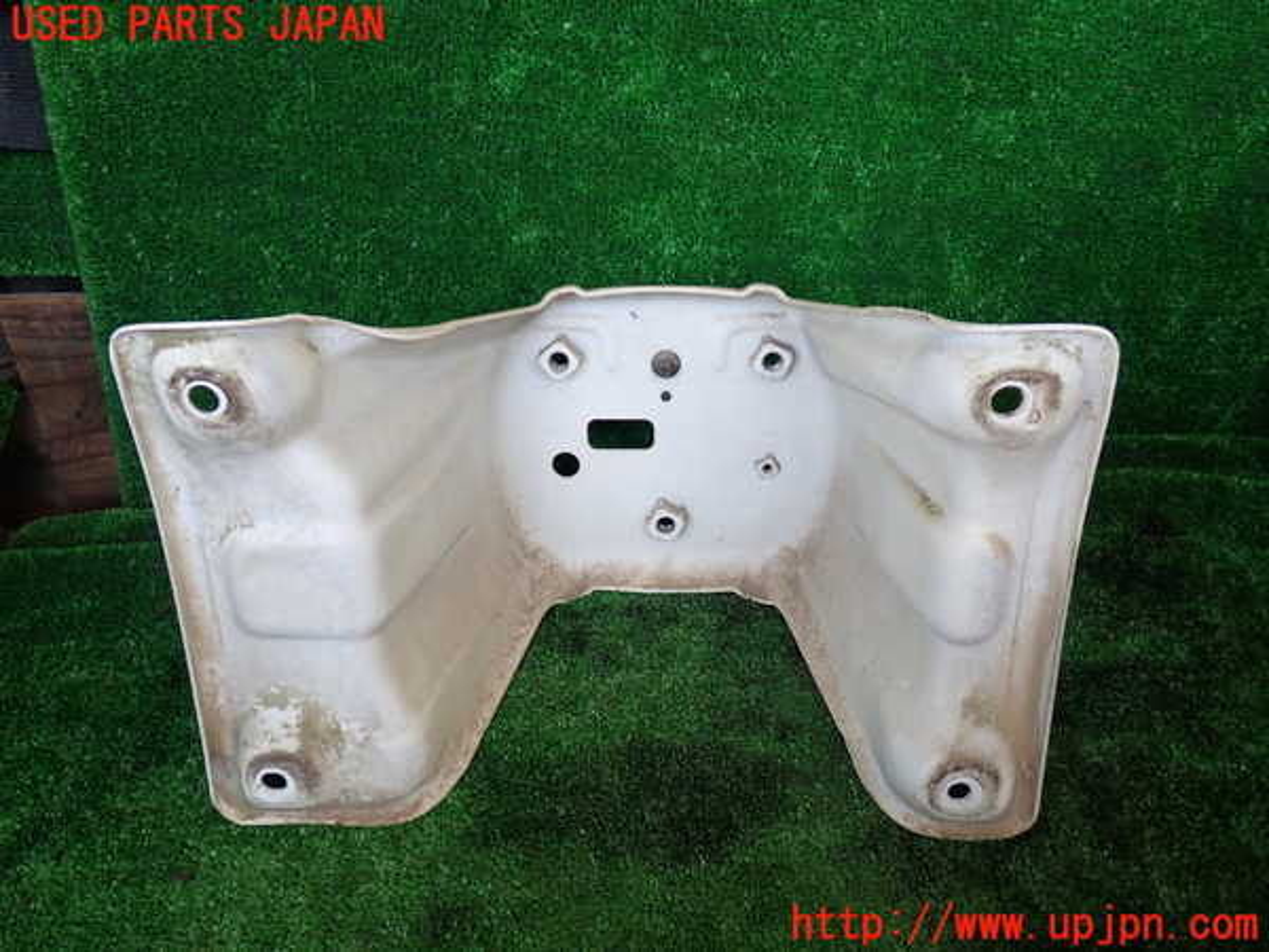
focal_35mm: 30
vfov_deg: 46.8
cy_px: 476
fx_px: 1100
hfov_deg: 60.0
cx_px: 634
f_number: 2.3
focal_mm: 5.4
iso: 100
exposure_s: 1/60
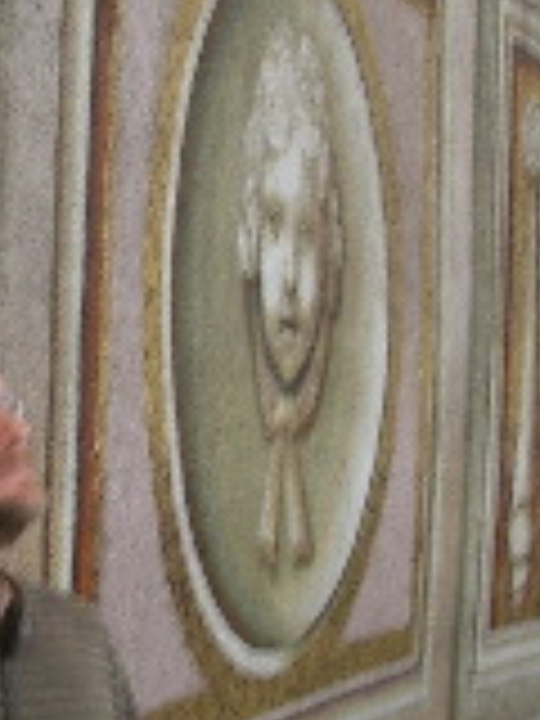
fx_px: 1914
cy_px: 448
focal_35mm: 92
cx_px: 117
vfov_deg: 21.3
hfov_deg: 16.0
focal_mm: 5.8
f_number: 2.6
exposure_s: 1/8
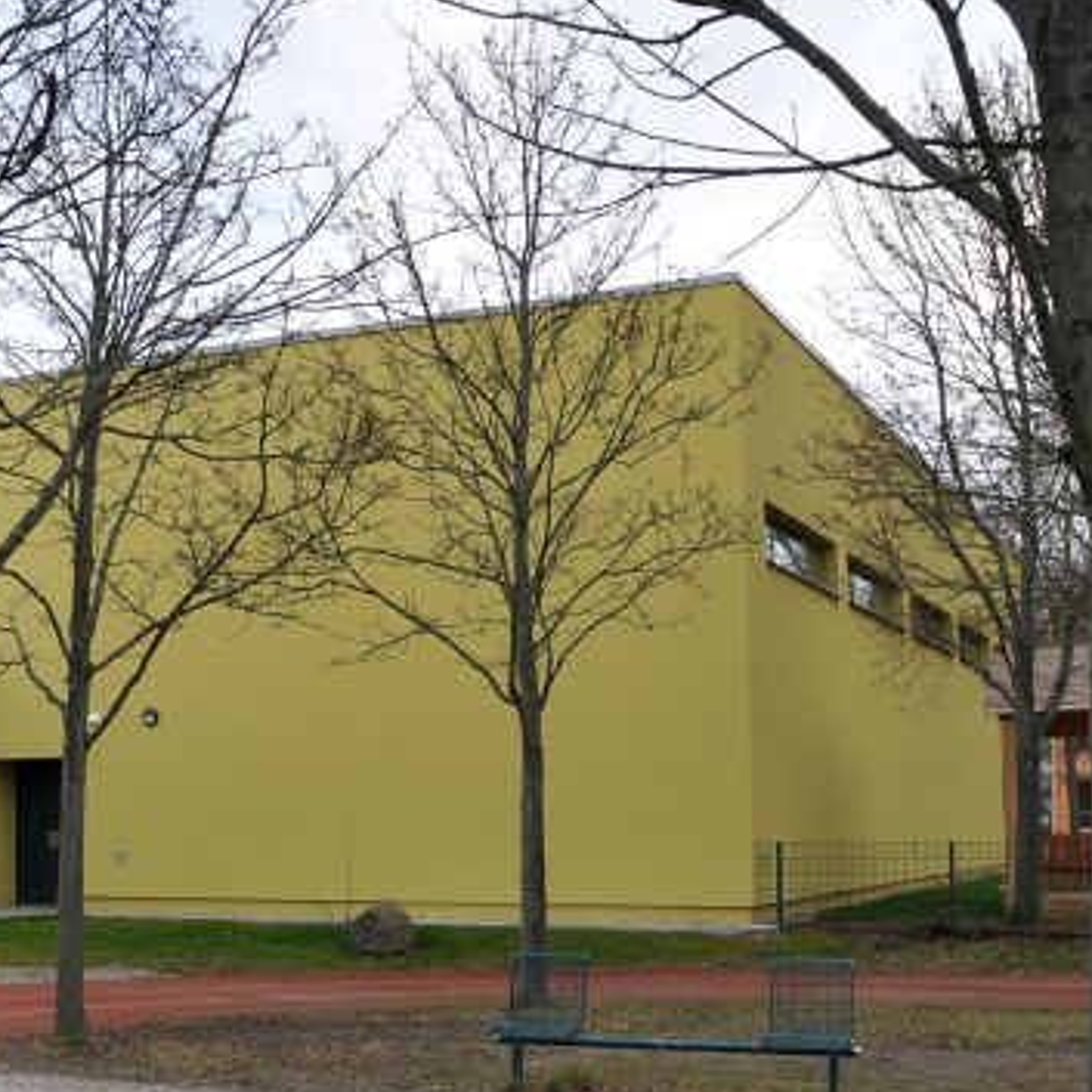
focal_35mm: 52
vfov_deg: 32.6
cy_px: 693
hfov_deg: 31.3
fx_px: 1856
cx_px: 108
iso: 200
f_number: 4
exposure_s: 1/250
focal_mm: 18
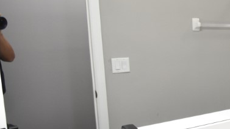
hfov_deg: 29.9
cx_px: 326
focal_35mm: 48
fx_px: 293
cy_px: 71
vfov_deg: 24.9
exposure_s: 1/30
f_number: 3.5
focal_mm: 10
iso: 800
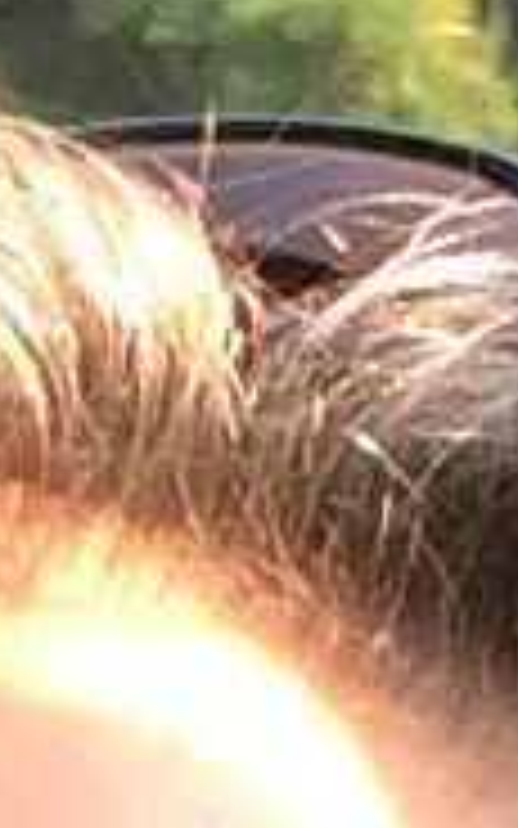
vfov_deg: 7.3
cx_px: -92
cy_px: 2779
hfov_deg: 5.4
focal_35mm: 243
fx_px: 5489
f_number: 2.2
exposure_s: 1/120
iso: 50
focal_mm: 4.12
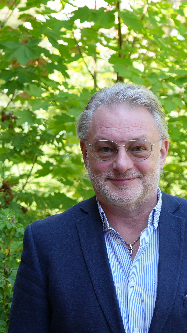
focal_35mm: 92
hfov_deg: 13.1
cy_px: 161
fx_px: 811
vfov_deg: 23.2
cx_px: 124
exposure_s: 1/160
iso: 160
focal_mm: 39
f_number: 4
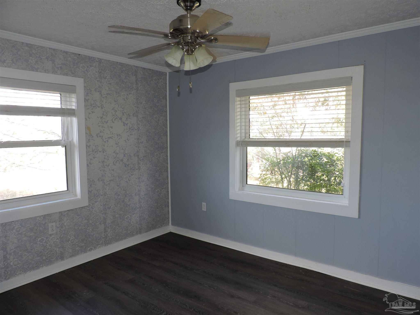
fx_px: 291
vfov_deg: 56.8
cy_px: 158
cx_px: 210
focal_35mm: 24
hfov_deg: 71.6
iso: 100
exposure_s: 1/40
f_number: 3
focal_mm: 4.3
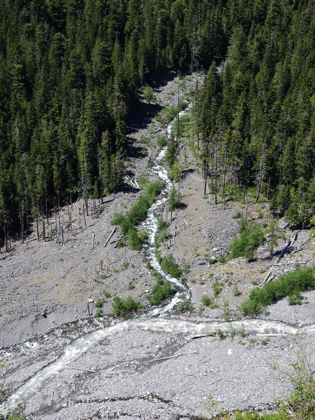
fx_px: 971
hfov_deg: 18.4
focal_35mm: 80
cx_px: 158
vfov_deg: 24.4
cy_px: 210
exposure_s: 1/1000
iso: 100
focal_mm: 14.3
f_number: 3.5
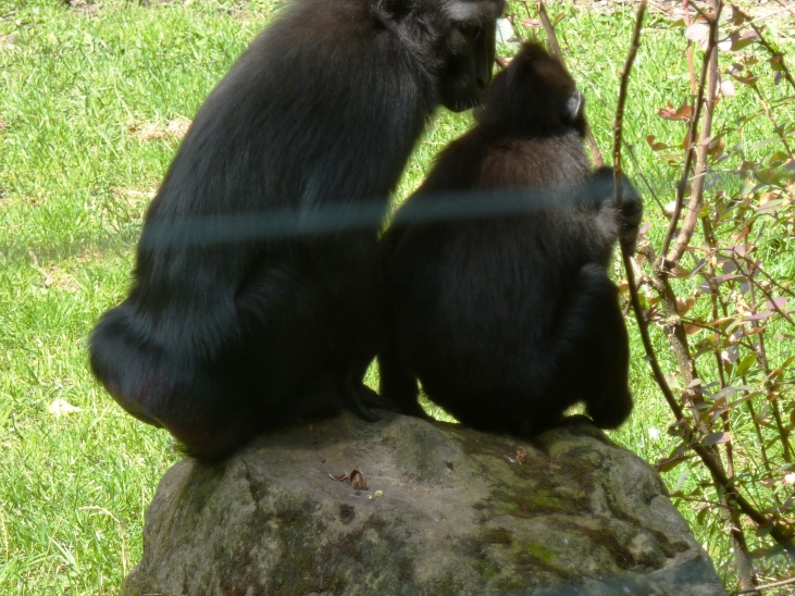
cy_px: 220
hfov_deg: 9.6
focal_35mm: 206
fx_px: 4730
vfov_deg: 7.2
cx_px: 413
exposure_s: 1/125
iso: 80
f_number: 4.5
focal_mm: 24.1
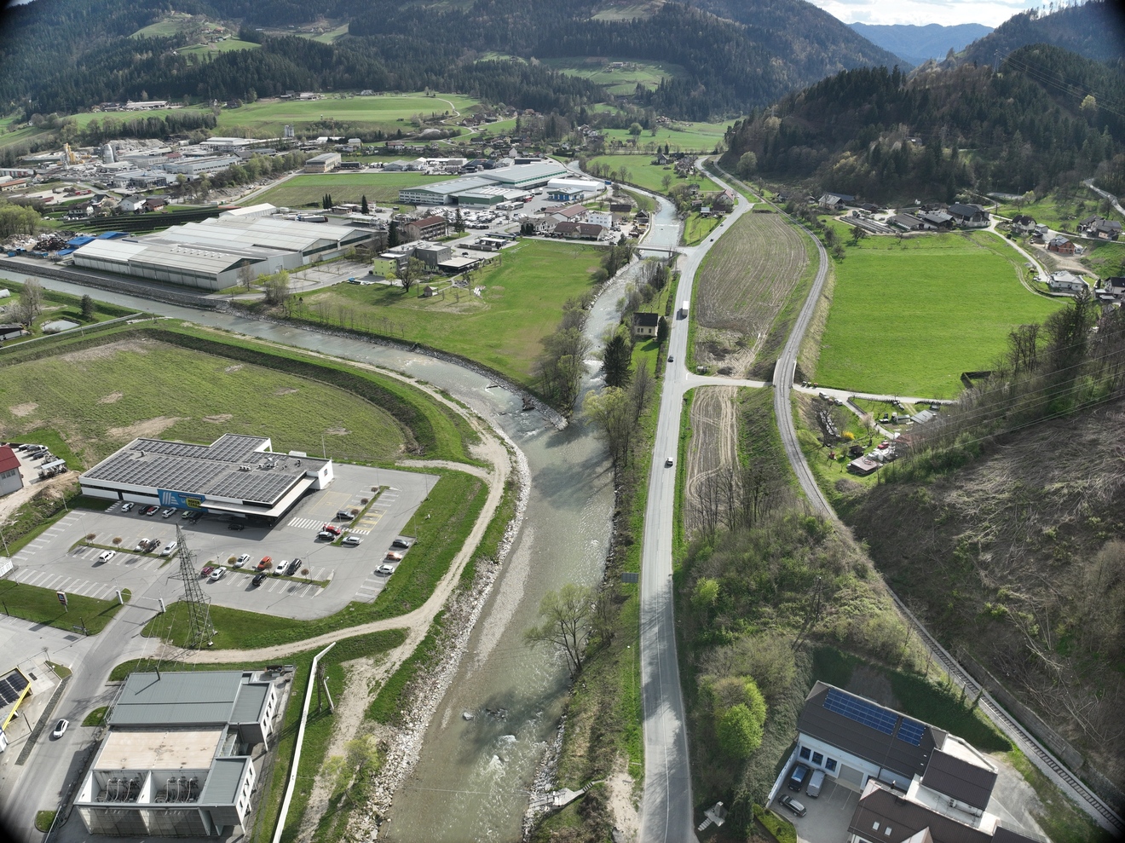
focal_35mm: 24
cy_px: 422
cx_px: 562
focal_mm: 12.29
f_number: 2.8
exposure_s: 1/1500
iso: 100
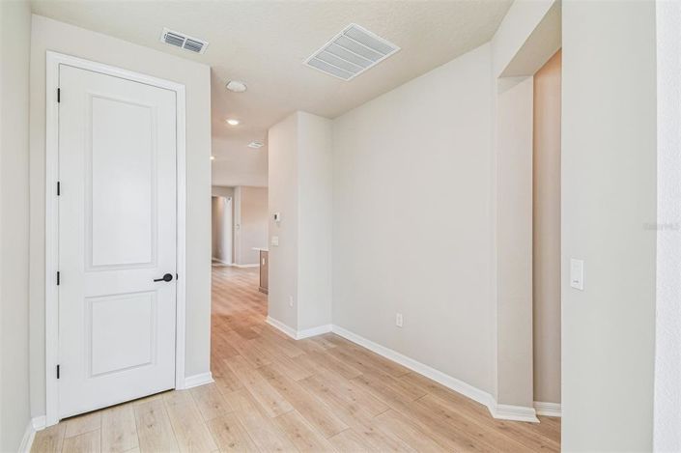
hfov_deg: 100.4
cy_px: 226
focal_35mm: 15
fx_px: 284
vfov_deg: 77.2
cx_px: 340
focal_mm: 10
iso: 100
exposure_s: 1/40
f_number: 7.1
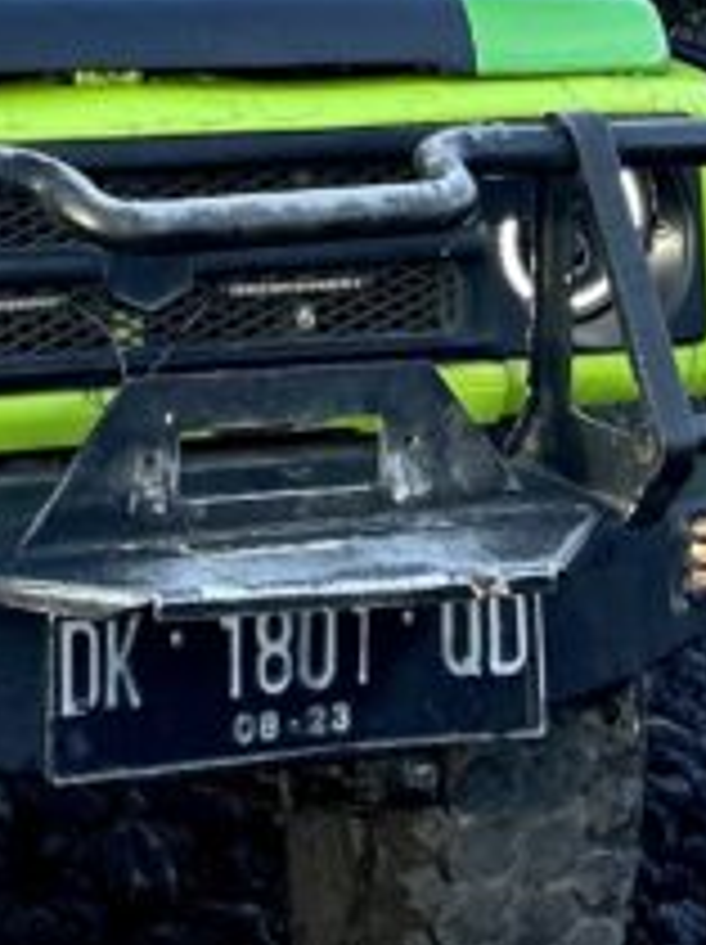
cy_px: -752
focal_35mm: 127
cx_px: -396
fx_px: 3461
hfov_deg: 11.1
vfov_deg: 13.9
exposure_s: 1/1252
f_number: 1.5
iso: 50
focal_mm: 5.7
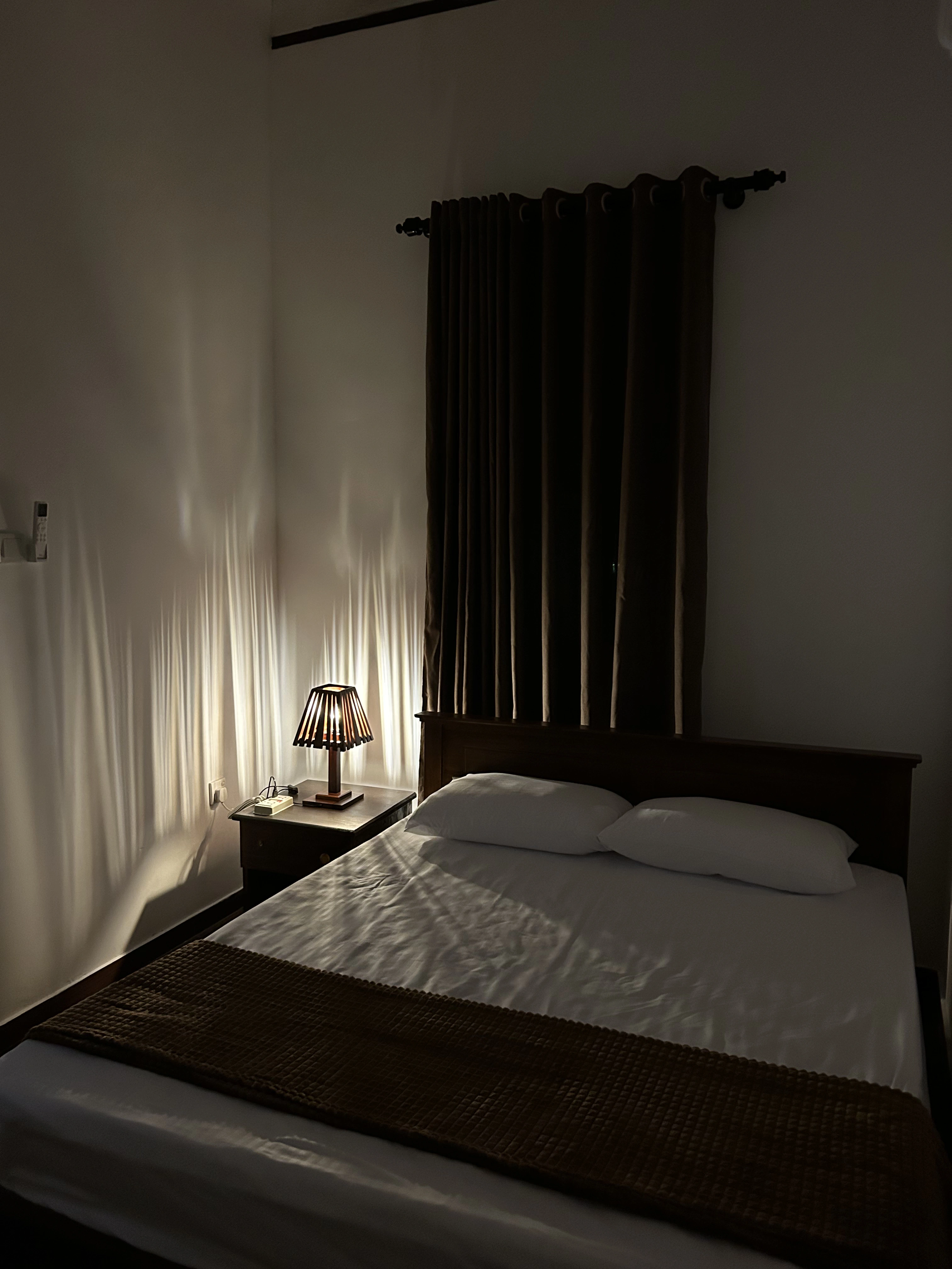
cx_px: 476
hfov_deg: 53.1
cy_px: 634
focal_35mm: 26
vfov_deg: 67.3
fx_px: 953
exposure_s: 1/33
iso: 640
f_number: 1.5
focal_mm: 5.7
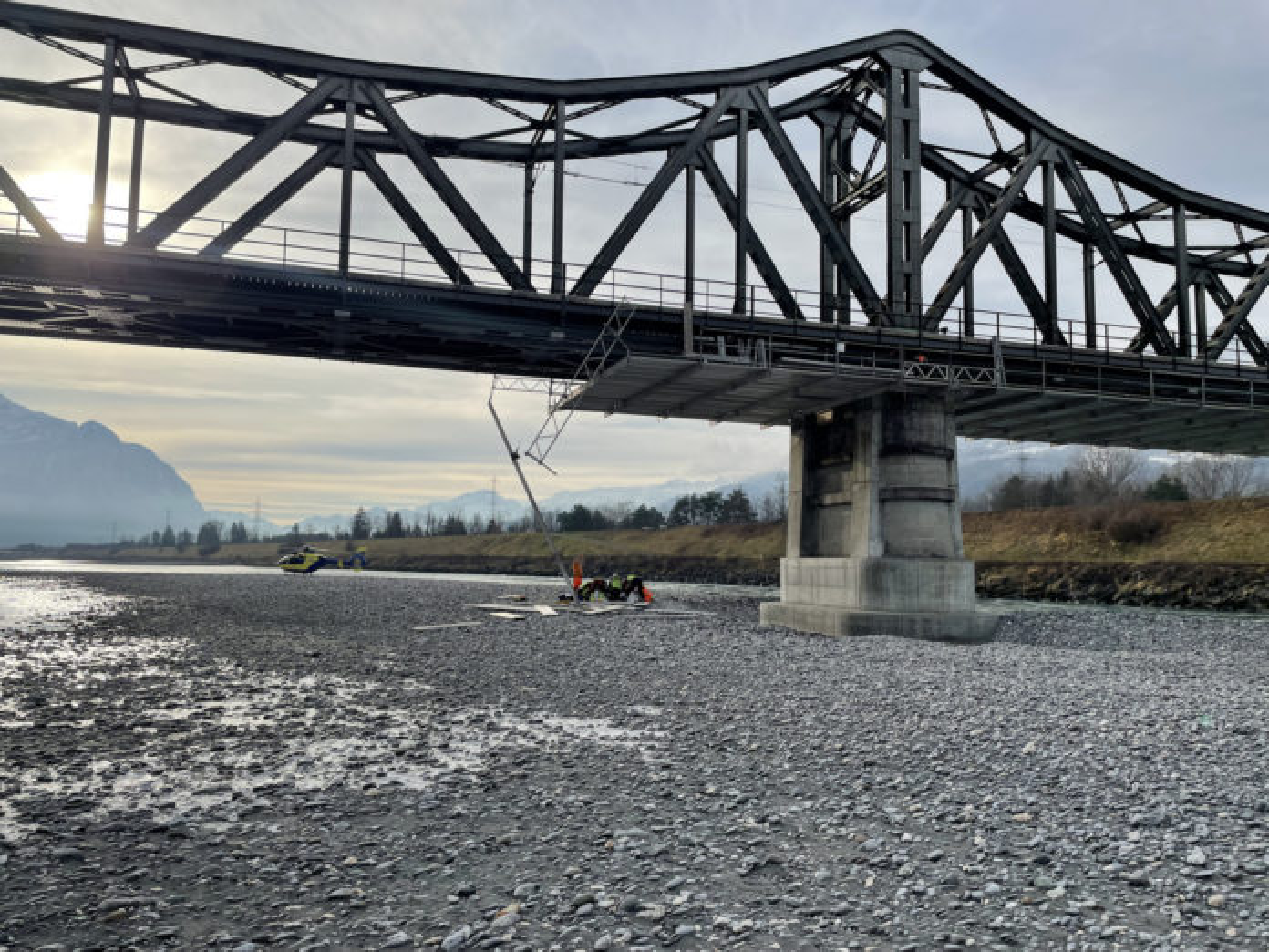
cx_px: 634
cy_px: 476
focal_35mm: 26
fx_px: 953
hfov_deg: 67.3
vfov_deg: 53.1
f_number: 1.6
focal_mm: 4.2
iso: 32
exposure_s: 1/5556
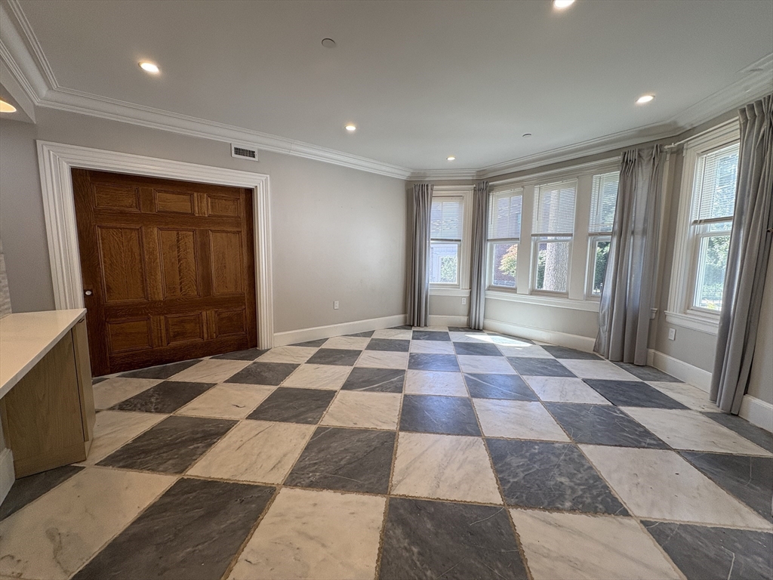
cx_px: 386
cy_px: 290
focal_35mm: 14
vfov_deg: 85.7
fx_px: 313
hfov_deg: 102.1
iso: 80
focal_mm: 2.22
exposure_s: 1/120
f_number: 2.2
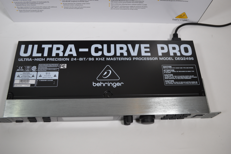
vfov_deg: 43.5
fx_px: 192
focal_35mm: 30
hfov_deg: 62.0
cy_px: 77
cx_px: 116
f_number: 5
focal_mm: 20
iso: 400
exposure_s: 1/100
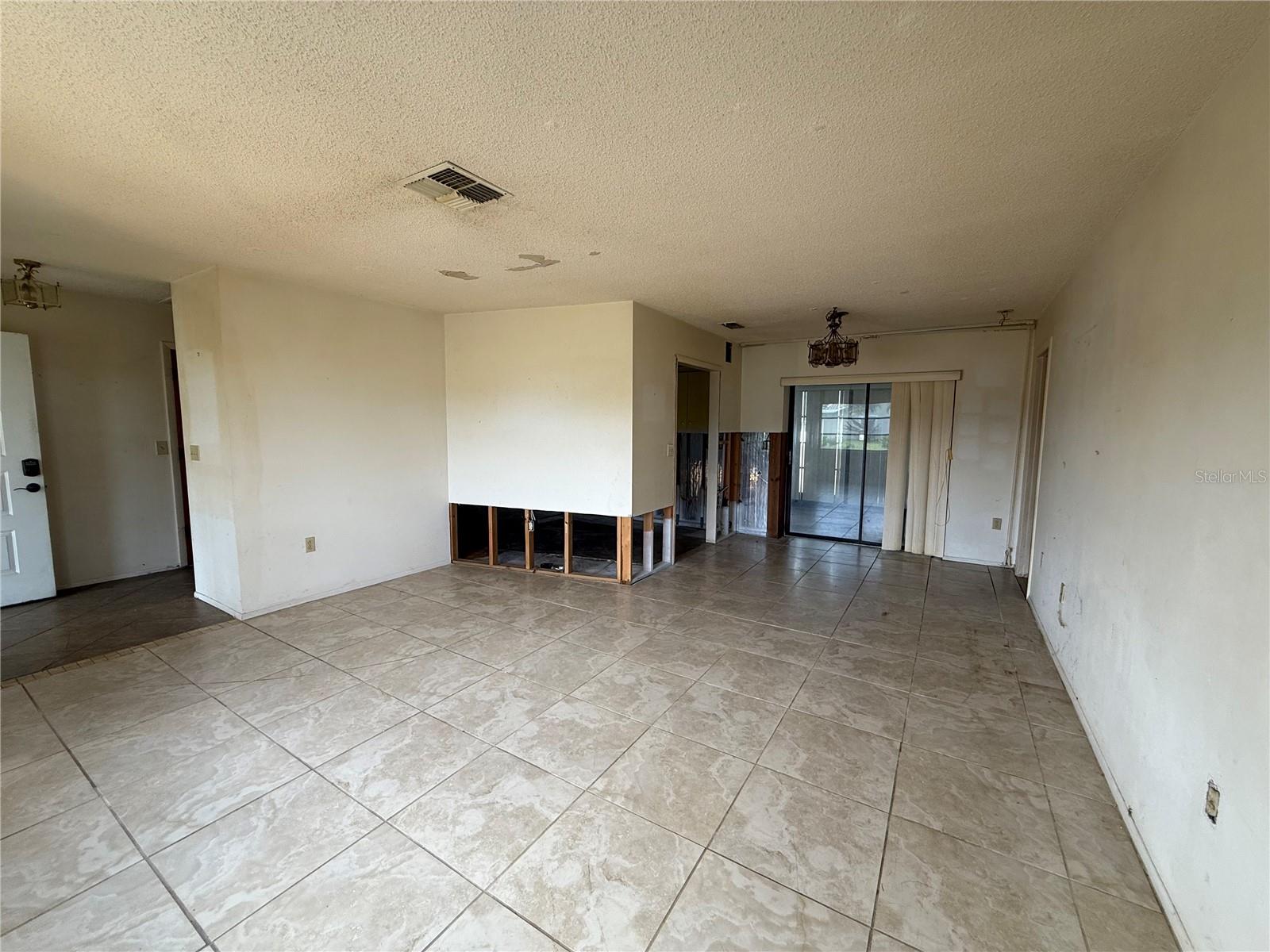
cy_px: 476
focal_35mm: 14
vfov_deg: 85.7
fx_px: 514
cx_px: 635
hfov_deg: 102.1
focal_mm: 2.22
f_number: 2.2
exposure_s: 1/120
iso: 100
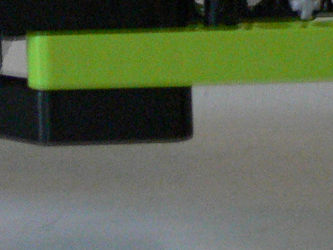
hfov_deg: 9.4
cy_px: -95
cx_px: 92
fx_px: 2030
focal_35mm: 211
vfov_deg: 7.0
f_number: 2.8
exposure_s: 1/10
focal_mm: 7.4
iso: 200
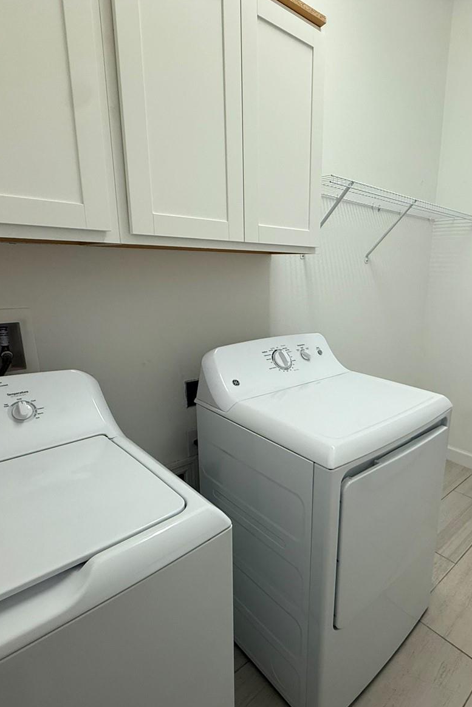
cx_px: 314
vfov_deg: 84.0
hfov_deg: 60.5
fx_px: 393
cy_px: 358
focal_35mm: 20
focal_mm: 2.22
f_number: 2.2
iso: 125
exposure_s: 1/120
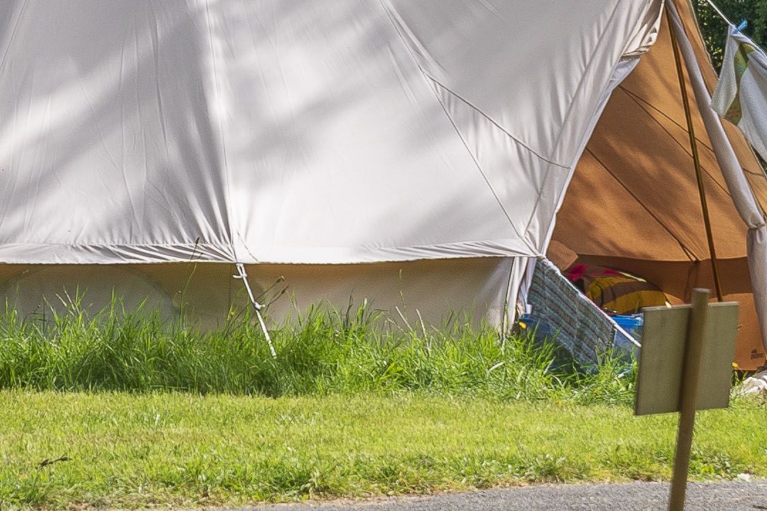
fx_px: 7691
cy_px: -126
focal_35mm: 361
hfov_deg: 5.7
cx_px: -69
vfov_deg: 3.8
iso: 100
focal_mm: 65
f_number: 5
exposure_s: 1/640
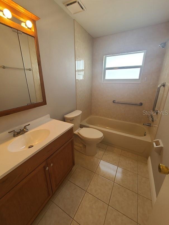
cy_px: 112
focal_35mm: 13
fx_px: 85
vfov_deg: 106.2
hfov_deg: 89.9
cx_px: 84
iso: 80
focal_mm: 2.2
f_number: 2.2
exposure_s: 1/60
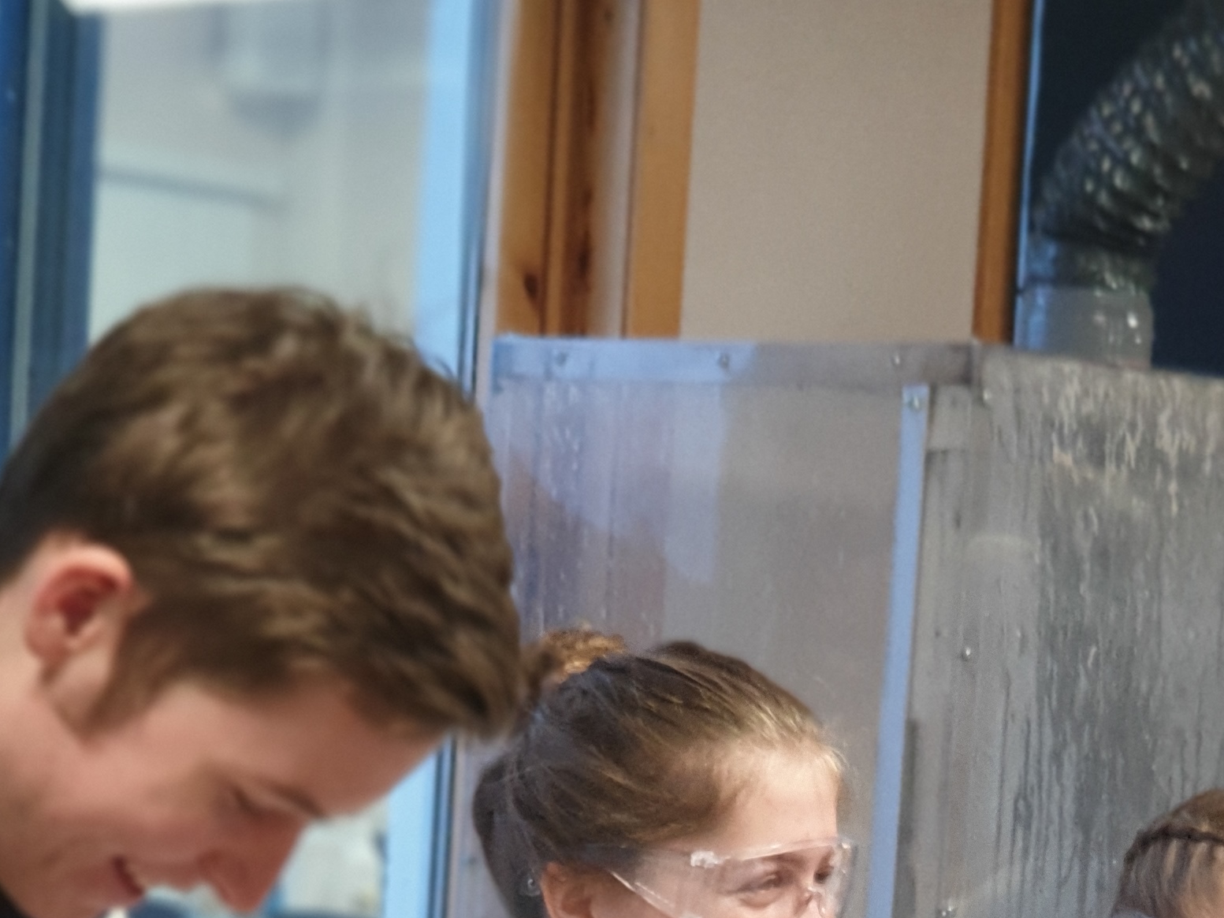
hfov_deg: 14.6
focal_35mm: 135
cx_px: 813
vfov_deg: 10.8
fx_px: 4774
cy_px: 1128
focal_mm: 6
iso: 200
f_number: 2.4
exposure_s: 1/33
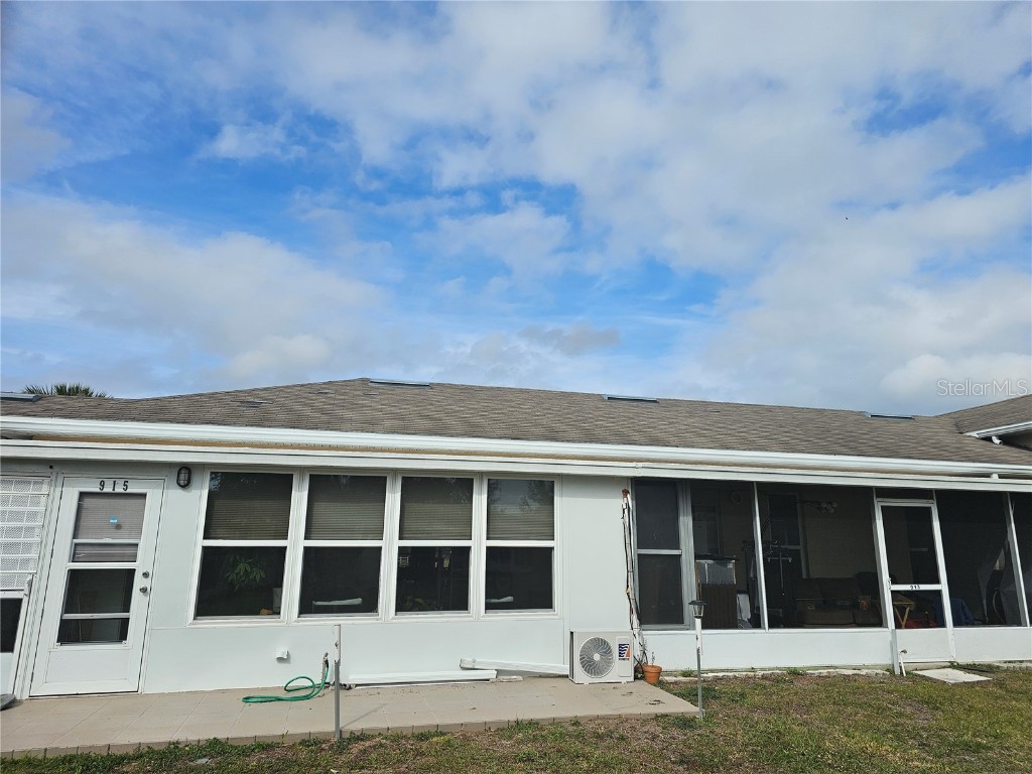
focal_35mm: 23
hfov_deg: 73.9
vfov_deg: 58.9
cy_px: 387
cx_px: 516
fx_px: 686
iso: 10
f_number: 1.7
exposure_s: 1/1920
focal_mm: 6.3
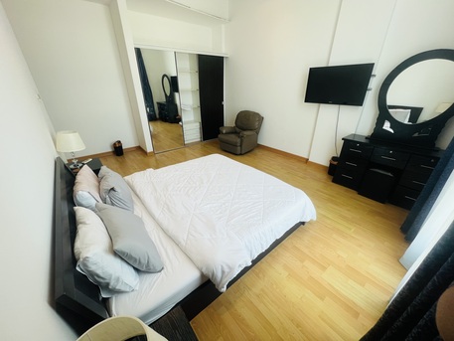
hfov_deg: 106.2
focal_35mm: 13
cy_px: 170
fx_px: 171
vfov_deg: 89.9
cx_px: 227
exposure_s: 1/100
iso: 64
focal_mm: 1.57
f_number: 1.8
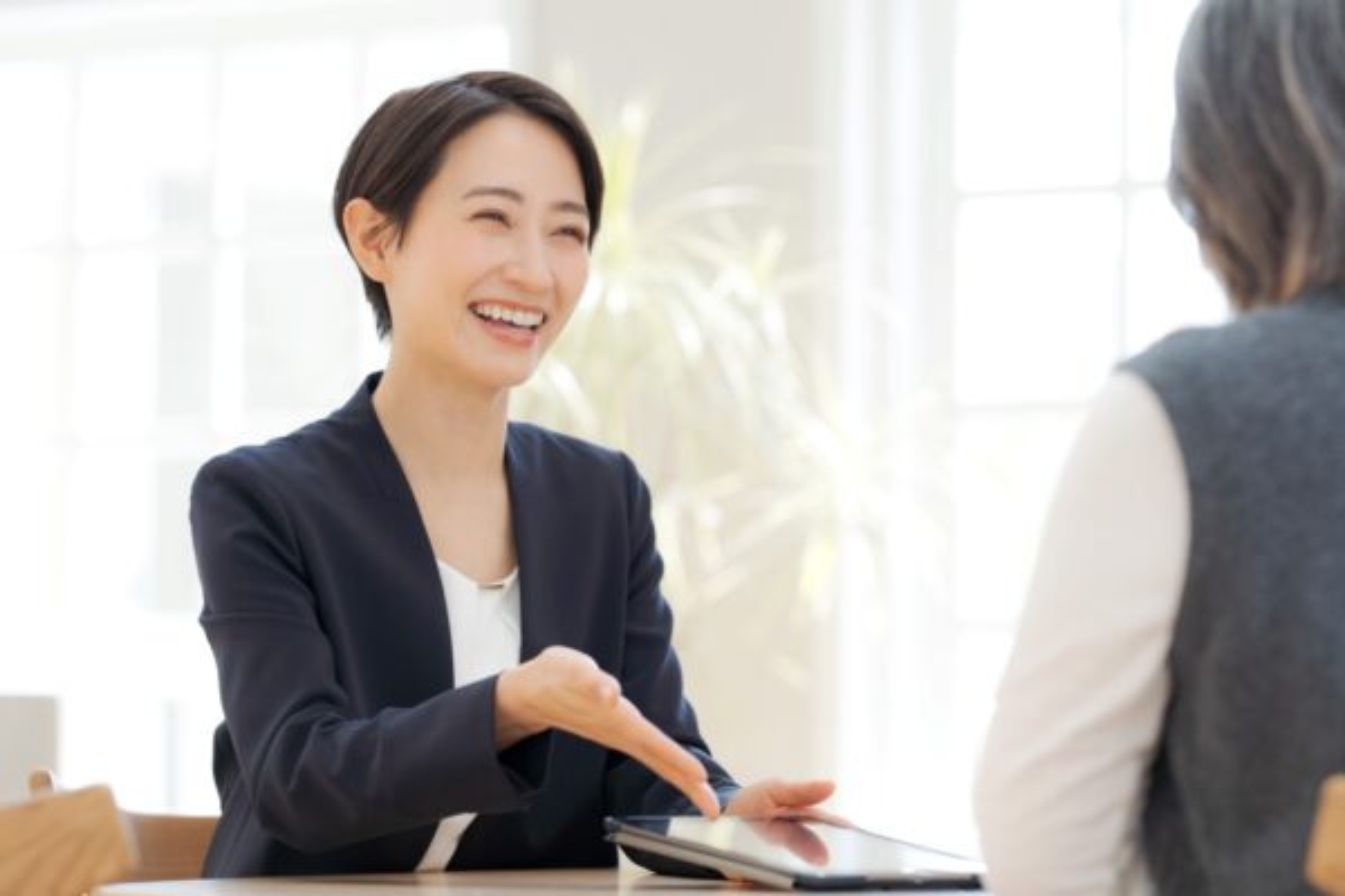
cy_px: 448
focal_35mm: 135
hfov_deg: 15.2
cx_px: 672
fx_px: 5043
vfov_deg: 10.2
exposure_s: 1/320
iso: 250
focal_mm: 135
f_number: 3.5
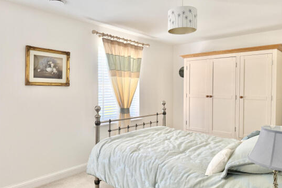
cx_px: 136
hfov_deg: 67.4
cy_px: 91
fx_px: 211
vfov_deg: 47.9
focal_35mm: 27
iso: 200
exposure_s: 1/188
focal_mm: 6.76
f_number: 1.78
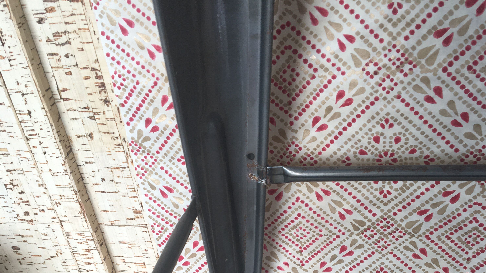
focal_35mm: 43
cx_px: 240
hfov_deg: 47.4
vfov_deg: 26.5
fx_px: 554
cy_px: 260
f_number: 2.2
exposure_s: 1/100
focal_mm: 4.15
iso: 32
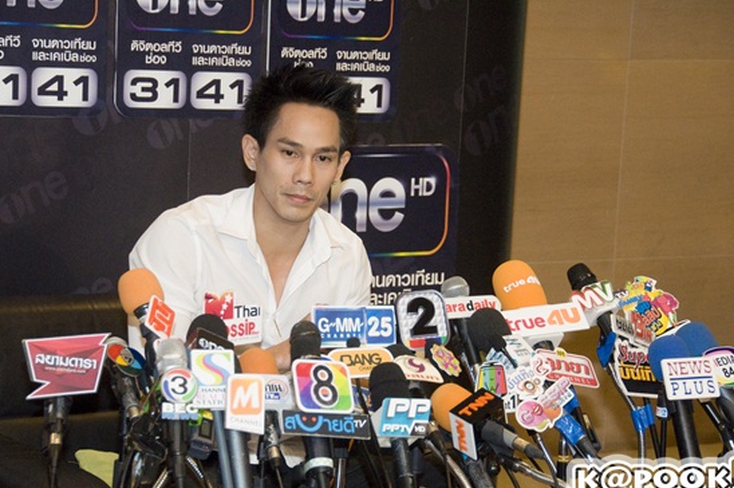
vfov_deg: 11.9
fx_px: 2342
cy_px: 263
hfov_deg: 17.8
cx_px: 364
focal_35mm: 115
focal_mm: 70
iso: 1250
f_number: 5.6
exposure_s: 1/125
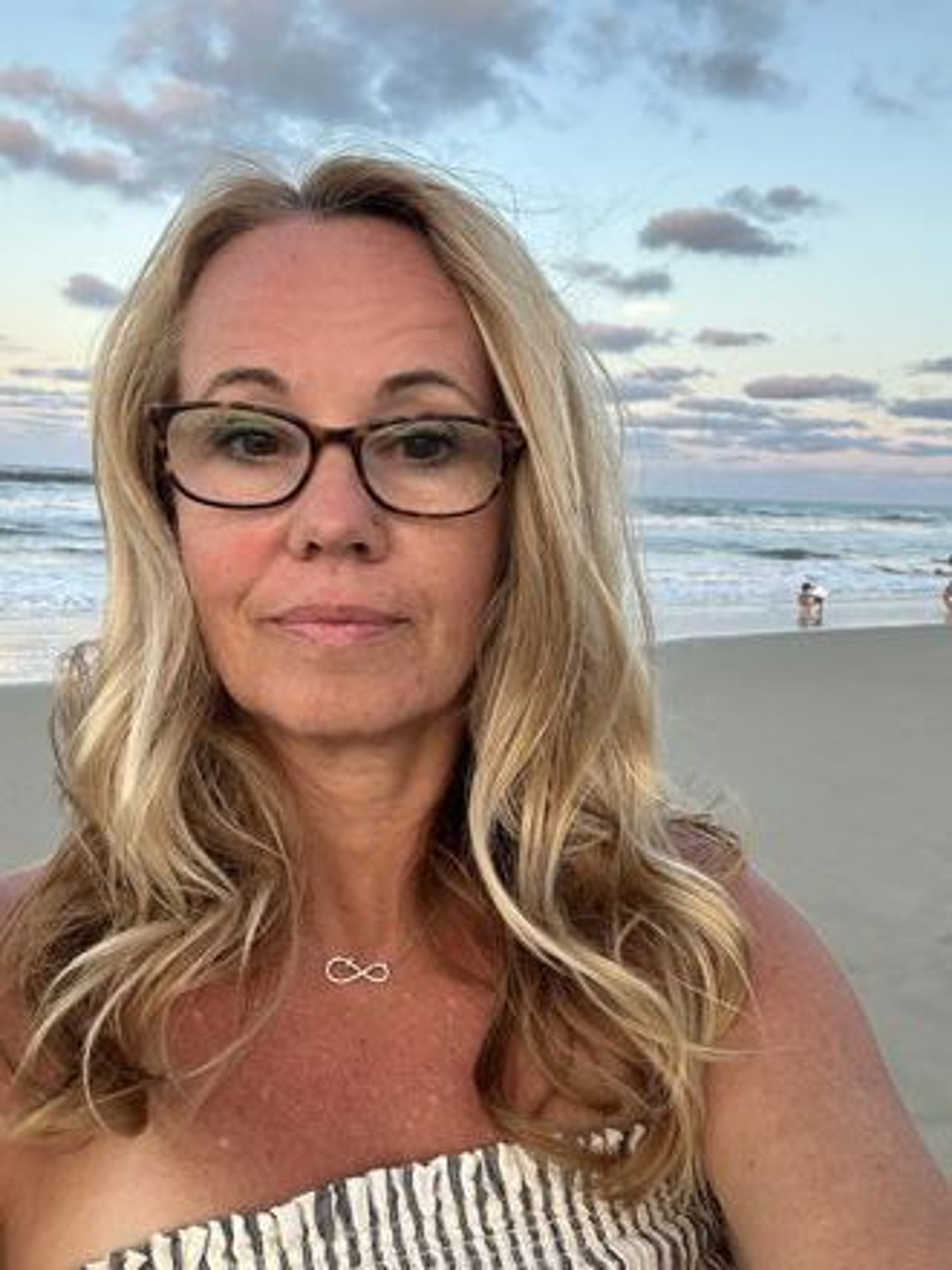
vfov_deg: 60.0
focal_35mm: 30
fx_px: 1100
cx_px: 476
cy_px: 635
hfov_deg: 46.8
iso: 80
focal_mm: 2.69
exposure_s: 1/103
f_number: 1.9
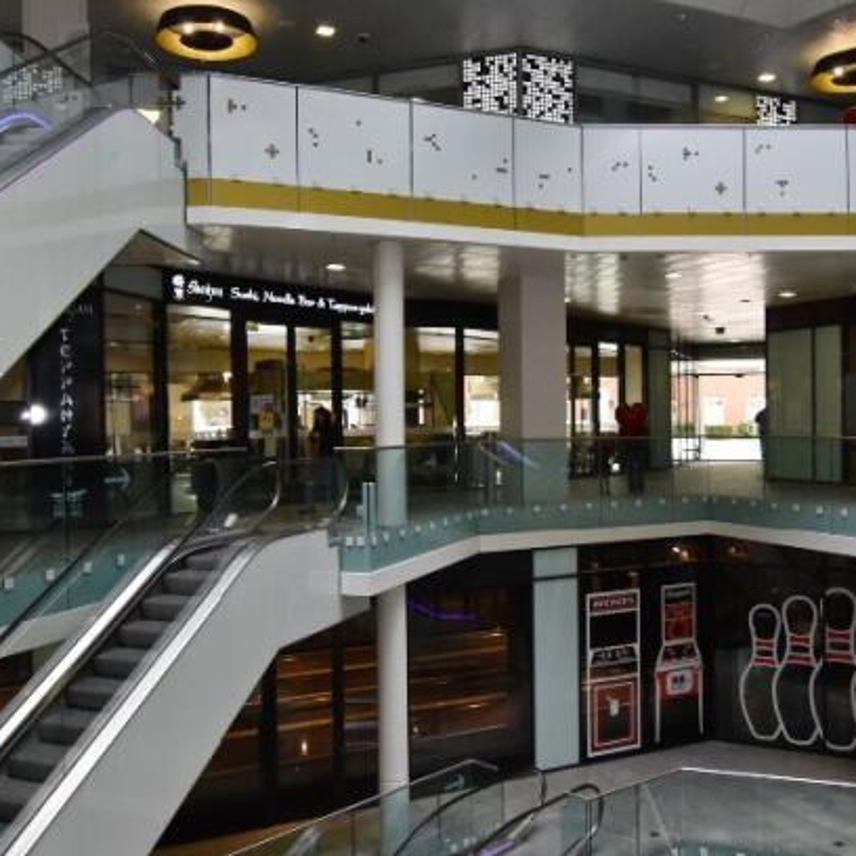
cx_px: 480
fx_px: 895
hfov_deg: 51.0
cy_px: 431
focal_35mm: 32
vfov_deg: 51.1
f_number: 4.5
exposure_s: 1/160
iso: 800
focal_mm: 10
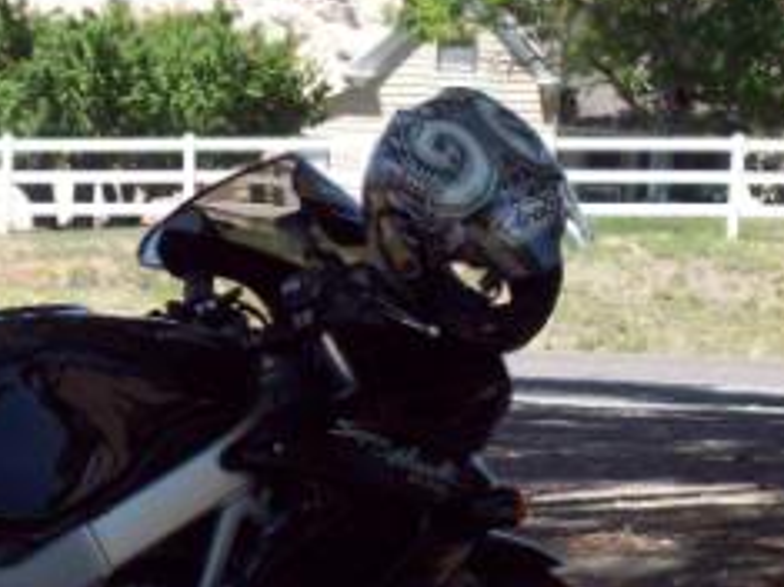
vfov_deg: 11.8
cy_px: 310
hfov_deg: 15.5
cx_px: 87
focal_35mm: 126
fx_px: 2852
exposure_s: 1/224
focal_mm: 6.2
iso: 80
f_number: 5.6
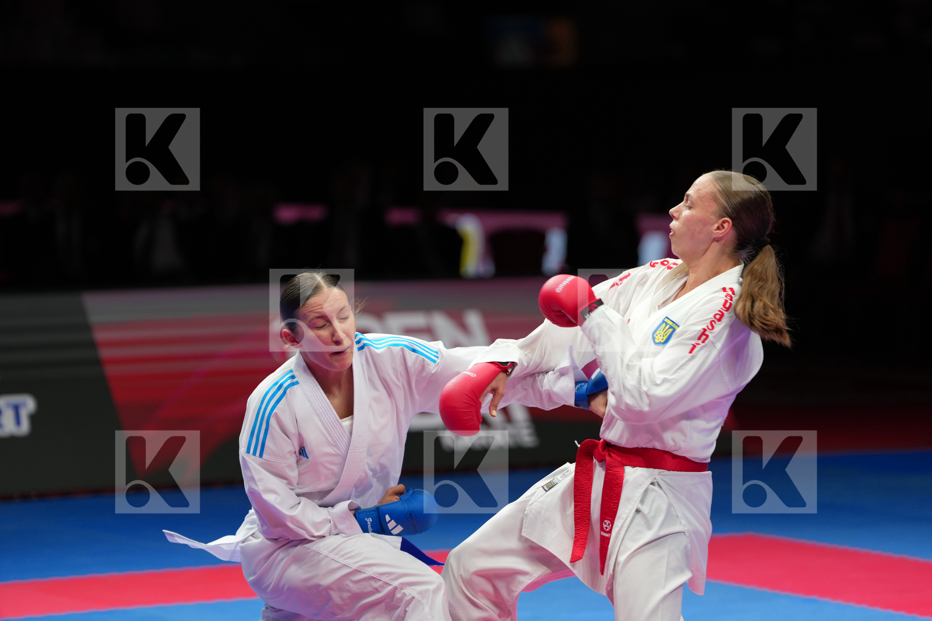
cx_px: 466
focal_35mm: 175
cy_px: 310
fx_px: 4529
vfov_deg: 7.8
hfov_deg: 11.7
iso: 500
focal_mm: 175
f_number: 2.8
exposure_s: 1/1000
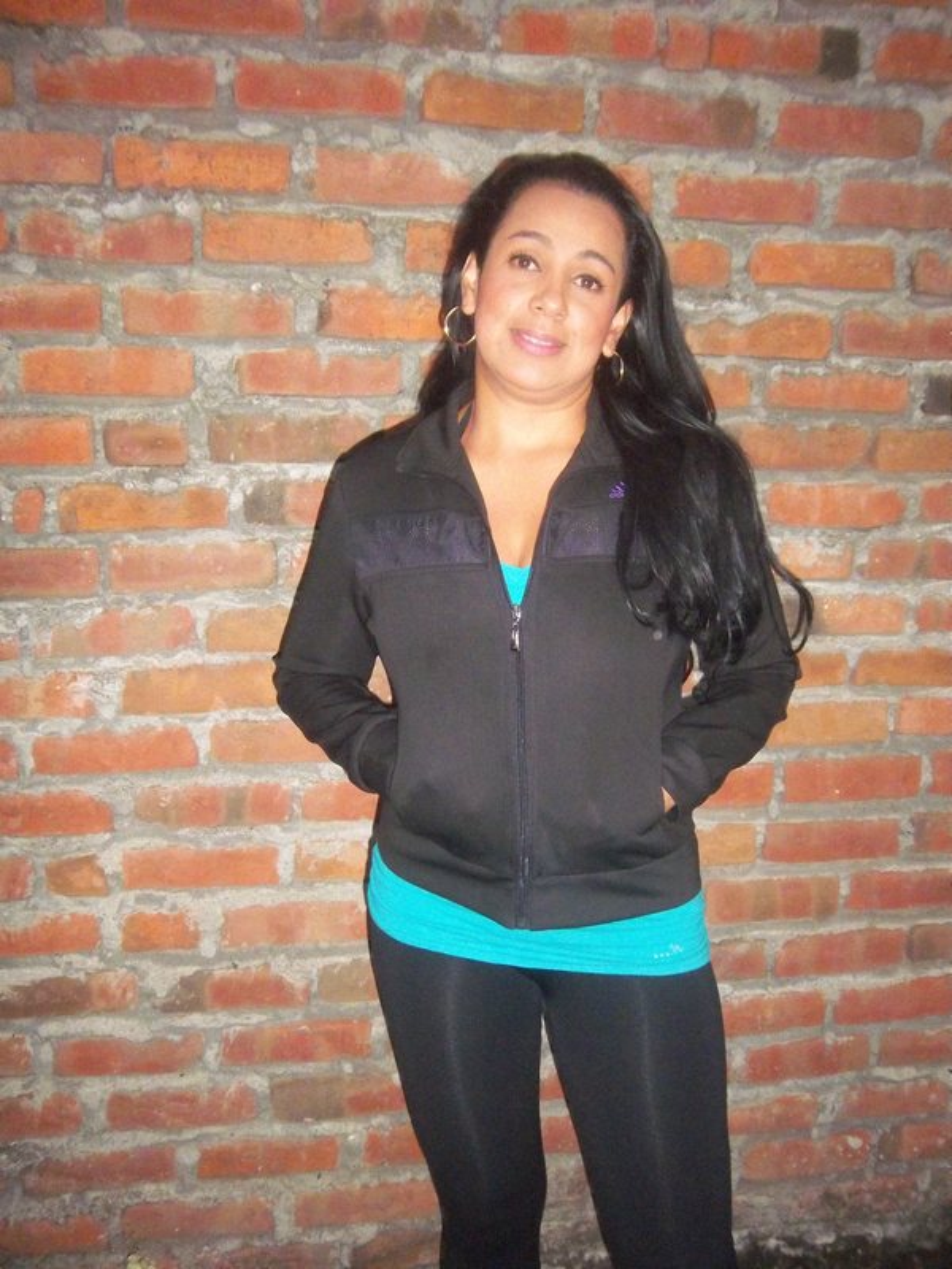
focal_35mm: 35
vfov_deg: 52.6
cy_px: 634
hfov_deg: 40.7
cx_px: 476
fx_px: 1283
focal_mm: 6.2
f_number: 3.8
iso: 640
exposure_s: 1/500
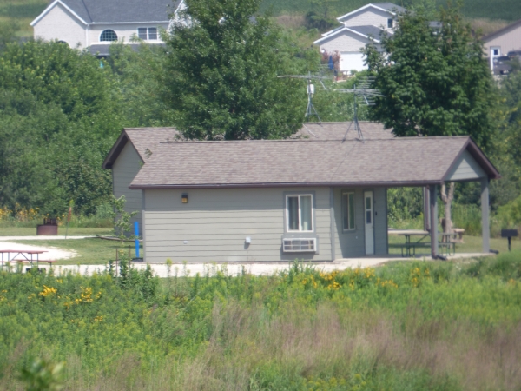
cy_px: 196
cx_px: 260
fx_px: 12206
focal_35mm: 811
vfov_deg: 1.8
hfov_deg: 2.4
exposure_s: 1/320
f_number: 5.6
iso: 100
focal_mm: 145.16
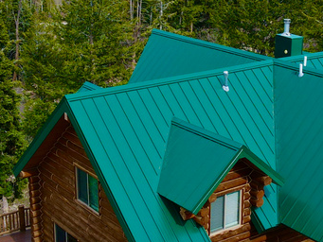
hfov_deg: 27.0
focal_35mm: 72
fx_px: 672
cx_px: 191
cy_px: 117
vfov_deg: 20.5
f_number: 2.8
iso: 100
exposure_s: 1/400
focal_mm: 4.5
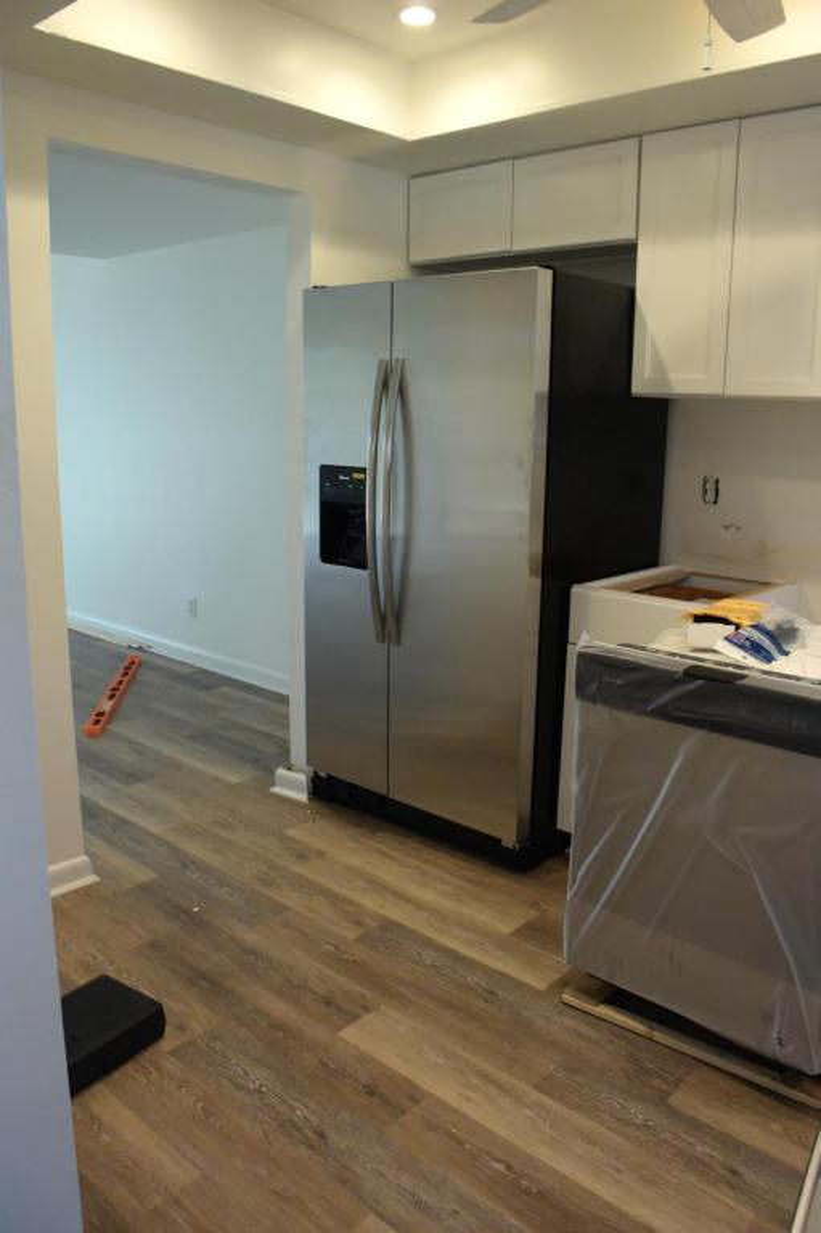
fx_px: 924
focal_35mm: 27
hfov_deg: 47.9
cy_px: 616
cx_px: 410
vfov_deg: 67.4
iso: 720
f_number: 3.5
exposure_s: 1/125
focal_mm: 10
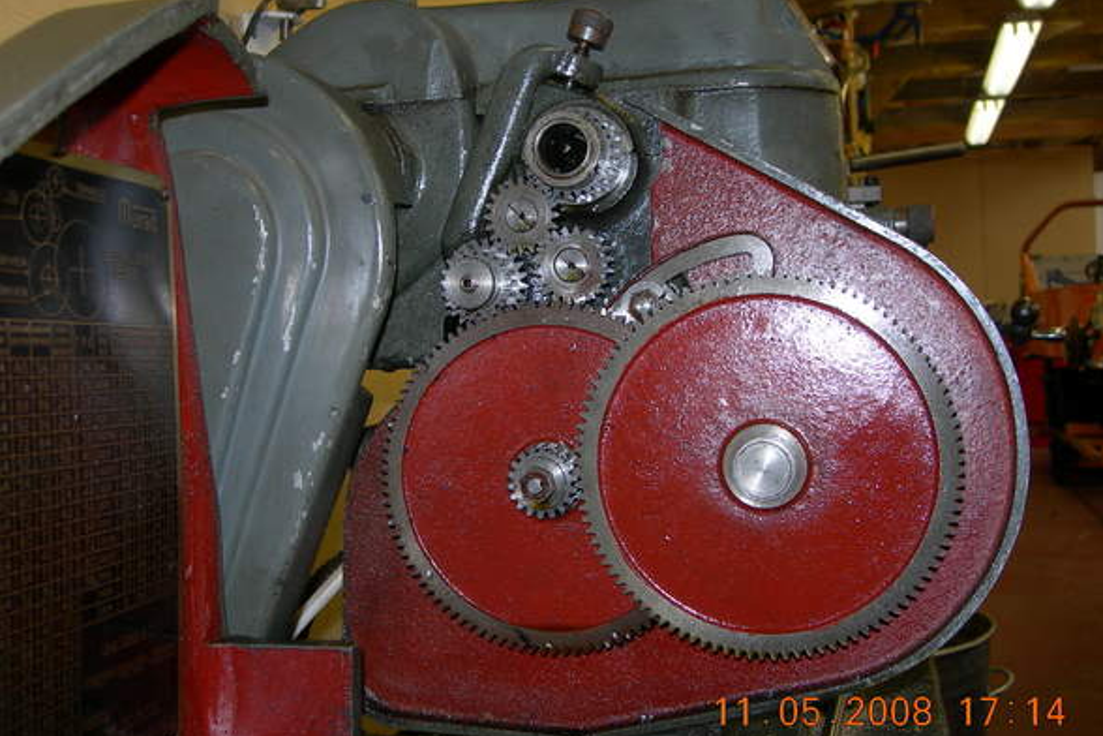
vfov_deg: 31.2
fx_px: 1317
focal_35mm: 43
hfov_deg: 45.4
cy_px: 355
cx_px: 538
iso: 50
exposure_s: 1/60.1
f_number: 2.8
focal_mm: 7.8
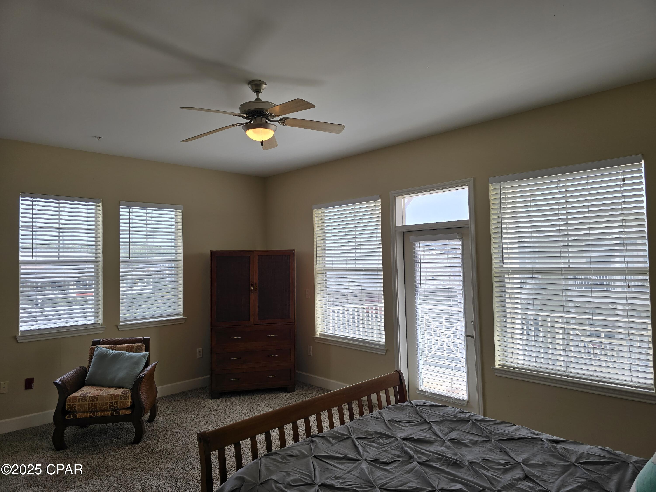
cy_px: 246
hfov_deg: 73.9
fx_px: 436
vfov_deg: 58.9
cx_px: 328
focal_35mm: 23
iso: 12
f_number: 1.7
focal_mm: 6.3
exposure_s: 1/120
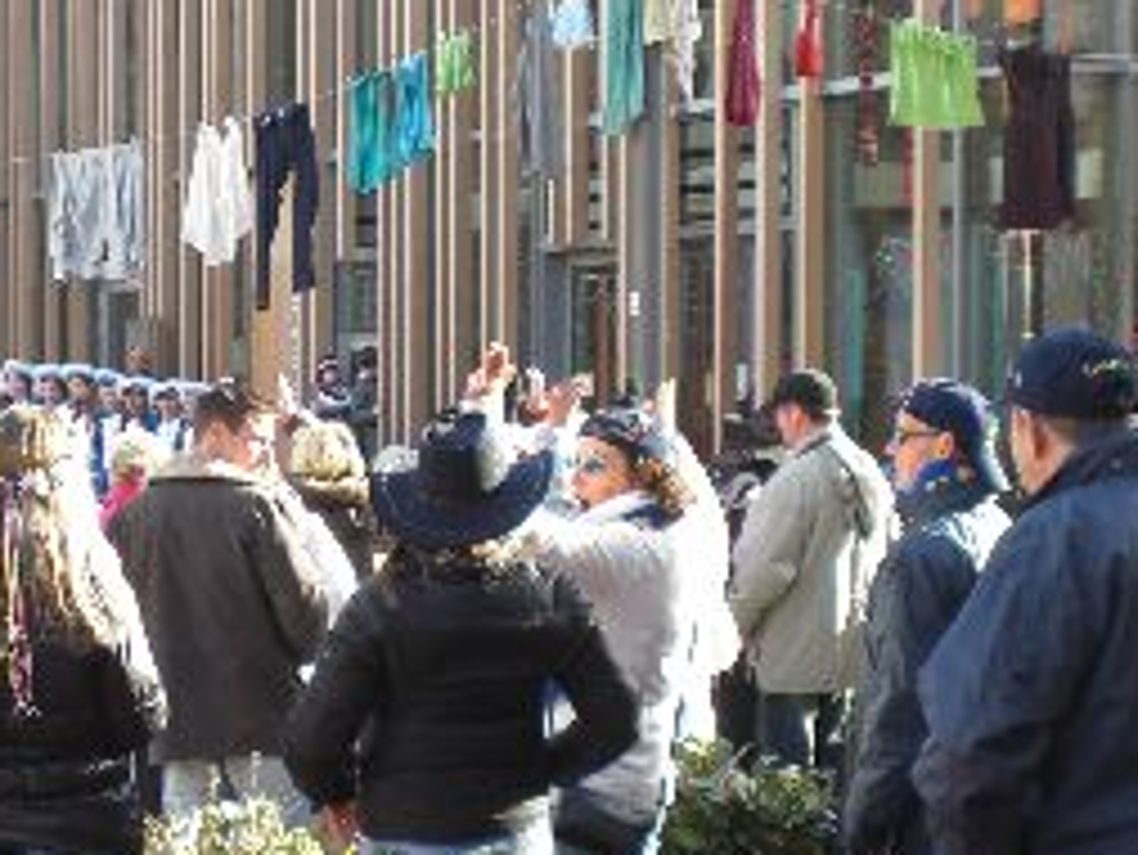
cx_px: 205
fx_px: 2631
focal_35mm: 80
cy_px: 450
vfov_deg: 18.4
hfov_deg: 24.0
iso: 64
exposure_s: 1/100
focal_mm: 6.3
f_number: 3.1
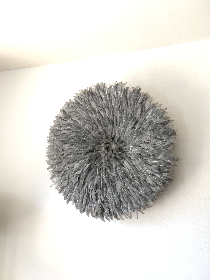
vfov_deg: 61.7
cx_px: 105
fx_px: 235
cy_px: 140
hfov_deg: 48.2
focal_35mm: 29
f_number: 2.2
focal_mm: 4.15
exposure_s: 1/33
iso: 50
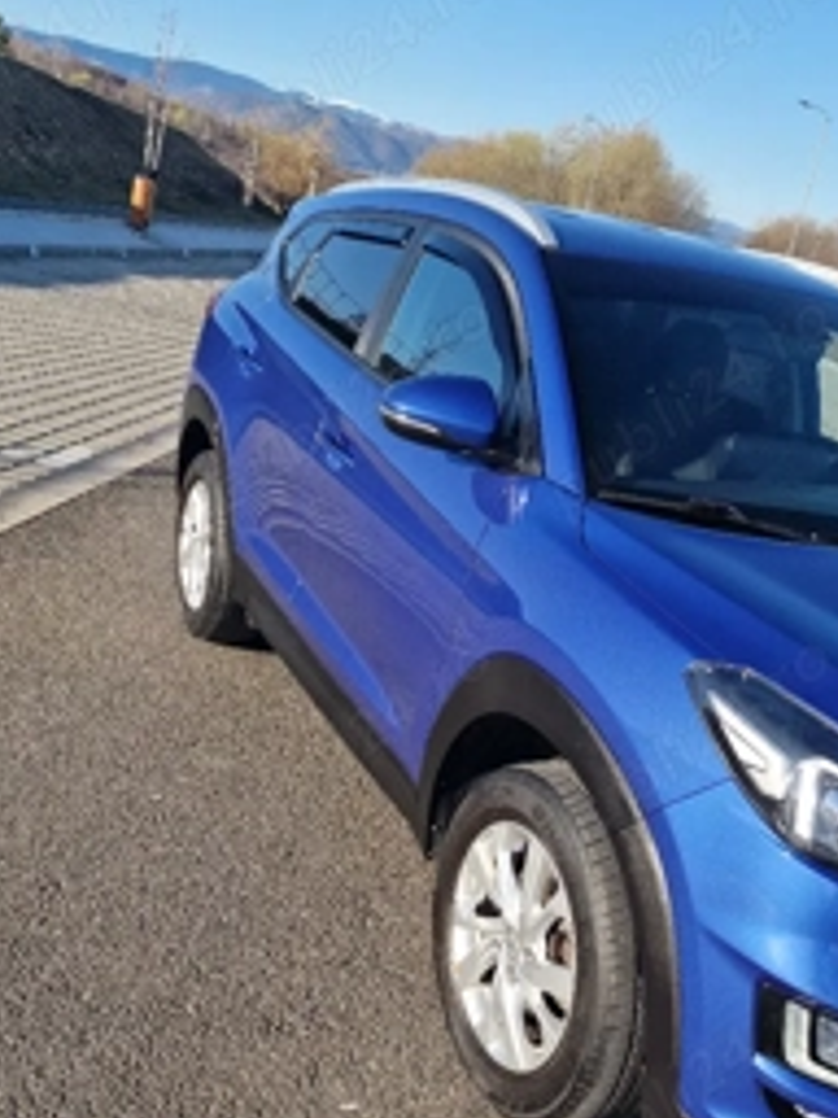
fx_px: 1162
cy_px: 799
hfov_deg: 39.6
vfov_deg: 49.8
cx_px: 436
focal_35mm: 36
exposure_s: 1/588
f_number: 1.8
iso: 50
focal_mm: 6.4
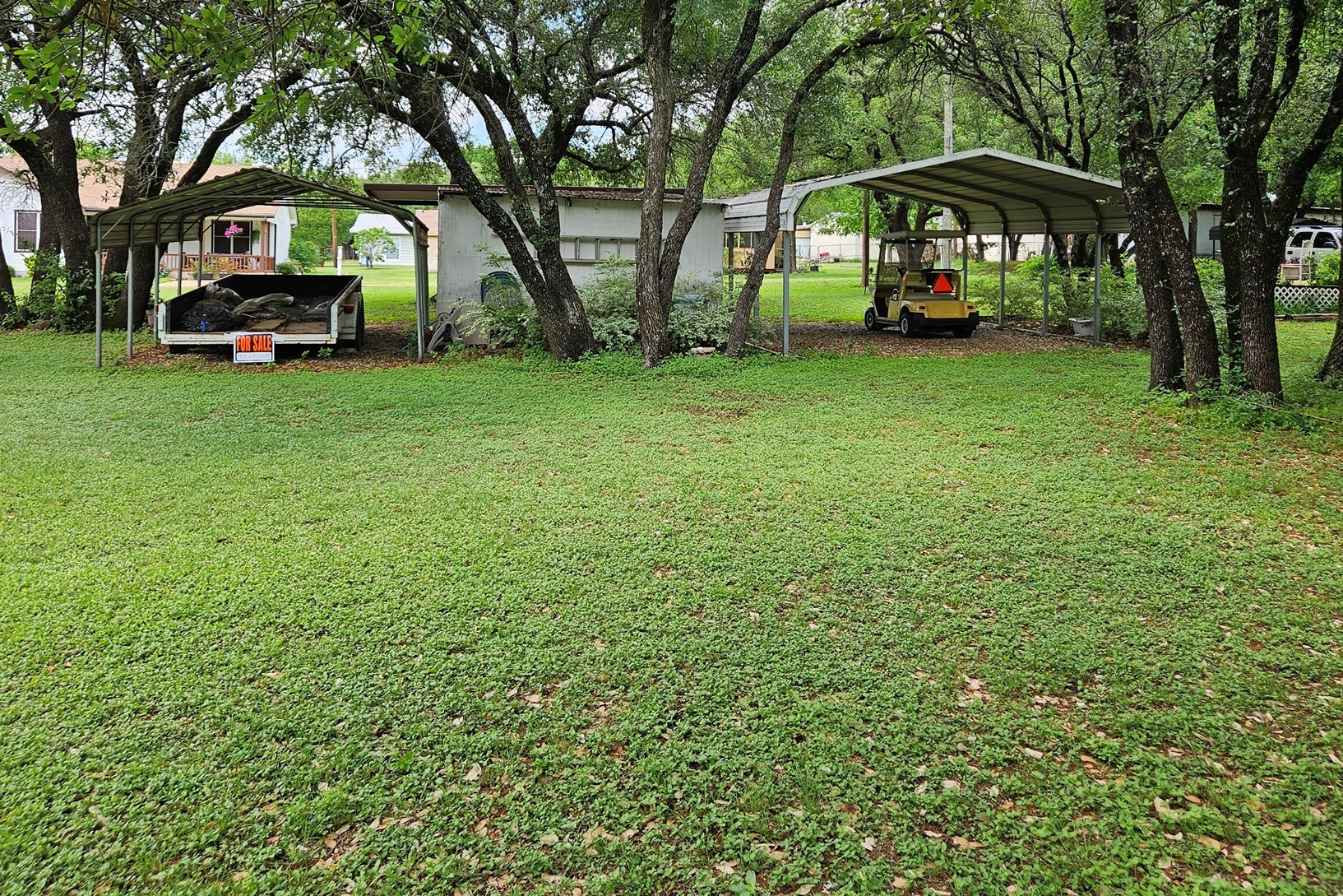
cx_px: 696
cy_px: 270
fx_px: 1119
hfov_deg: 61.9
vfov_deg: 42.8
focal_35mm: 30
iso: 25
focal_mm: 5.4
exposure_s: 1/303
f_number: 1.8
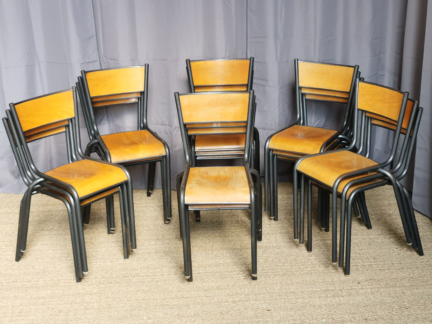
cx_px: 216
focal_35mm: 64
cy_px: 162
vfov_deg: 22.9
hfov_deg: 30.3
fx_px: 799
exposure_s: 1/100
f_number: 1.8
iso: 125
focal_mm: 5.58
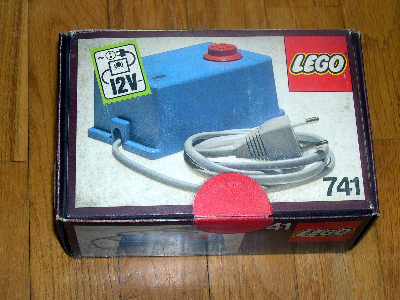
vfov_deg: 19.1
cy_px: 150
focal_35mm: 77
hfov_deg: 25.3
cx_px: 200
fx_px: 890
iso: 100
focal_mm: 16.3
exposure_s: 1/60
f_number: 4
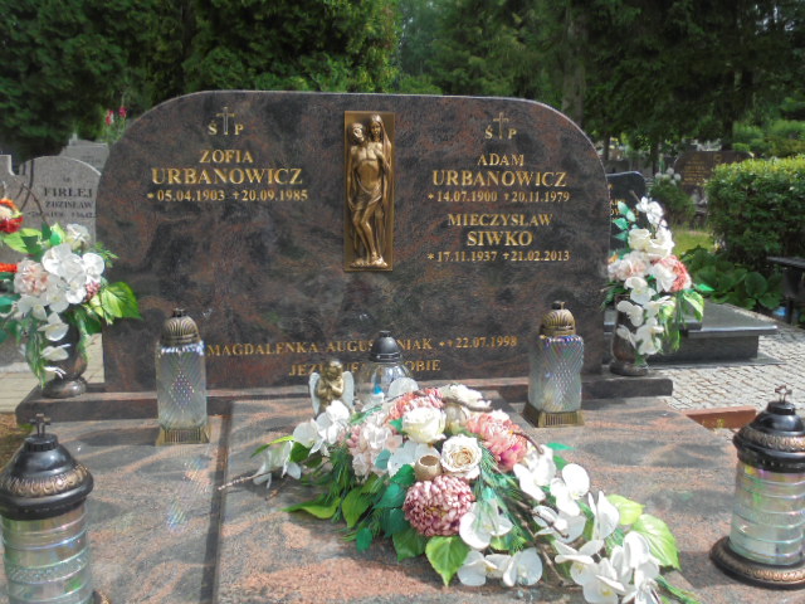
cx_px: 402
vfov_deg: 41.8
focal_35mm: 34
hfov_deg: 54.0
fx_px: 791
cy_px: 302
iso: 100
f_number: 4
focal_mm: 6.1
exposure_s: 1/500
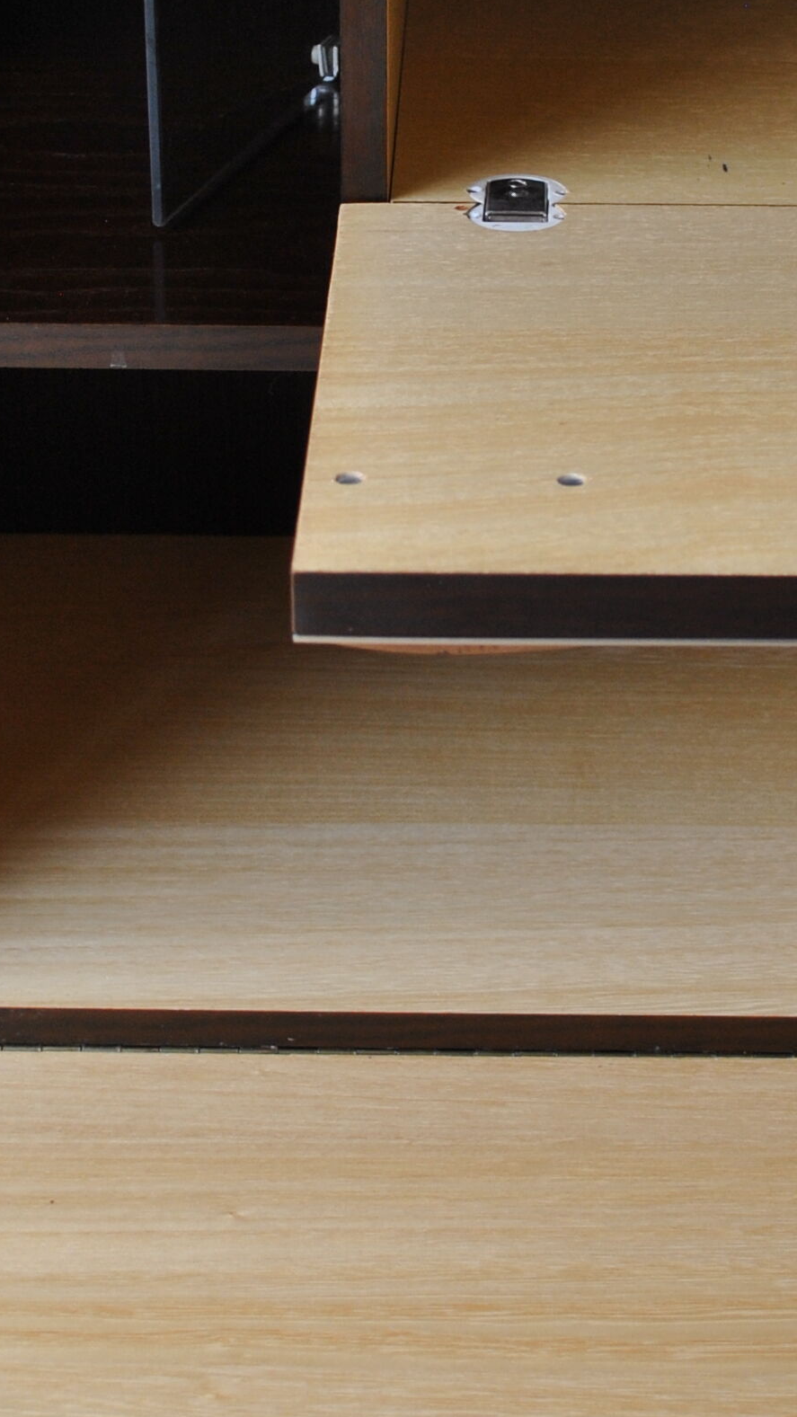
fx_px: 3194
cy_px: 514
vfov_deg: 24.9
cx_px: 466
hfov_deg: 14.2
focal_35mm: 85
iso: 200
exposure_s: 1/80
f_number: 4.5
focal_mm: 22
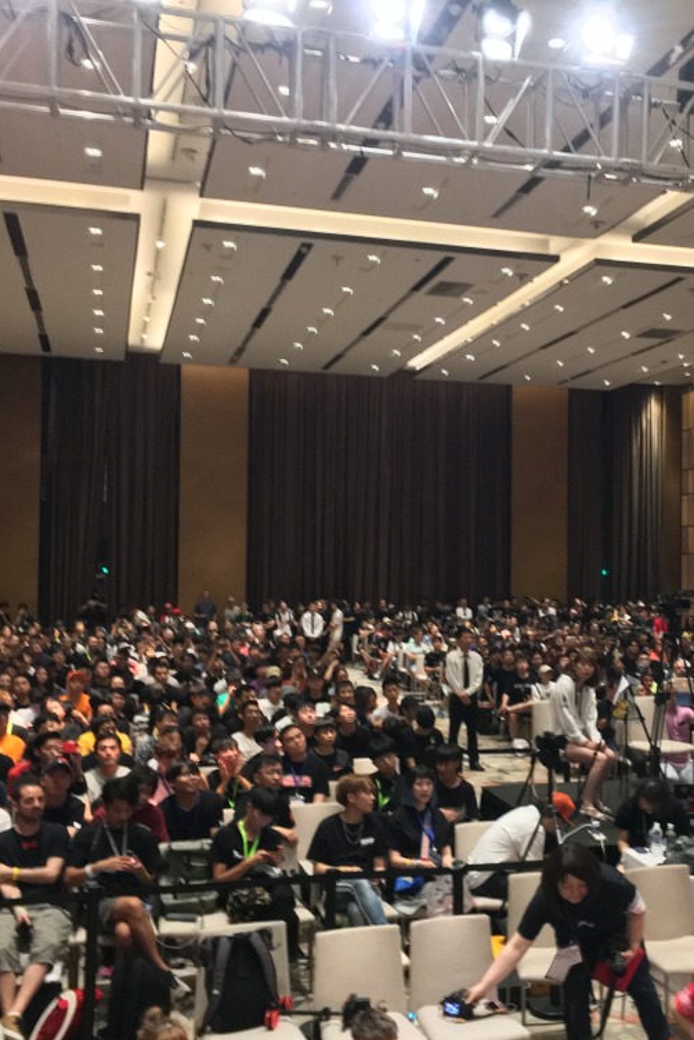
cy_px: 525
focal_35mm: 41
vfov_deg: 47.4
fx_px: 1185
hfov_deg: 32.1
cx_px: 513
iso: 250
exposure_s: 1/17
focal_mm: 4.15
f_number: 2.2
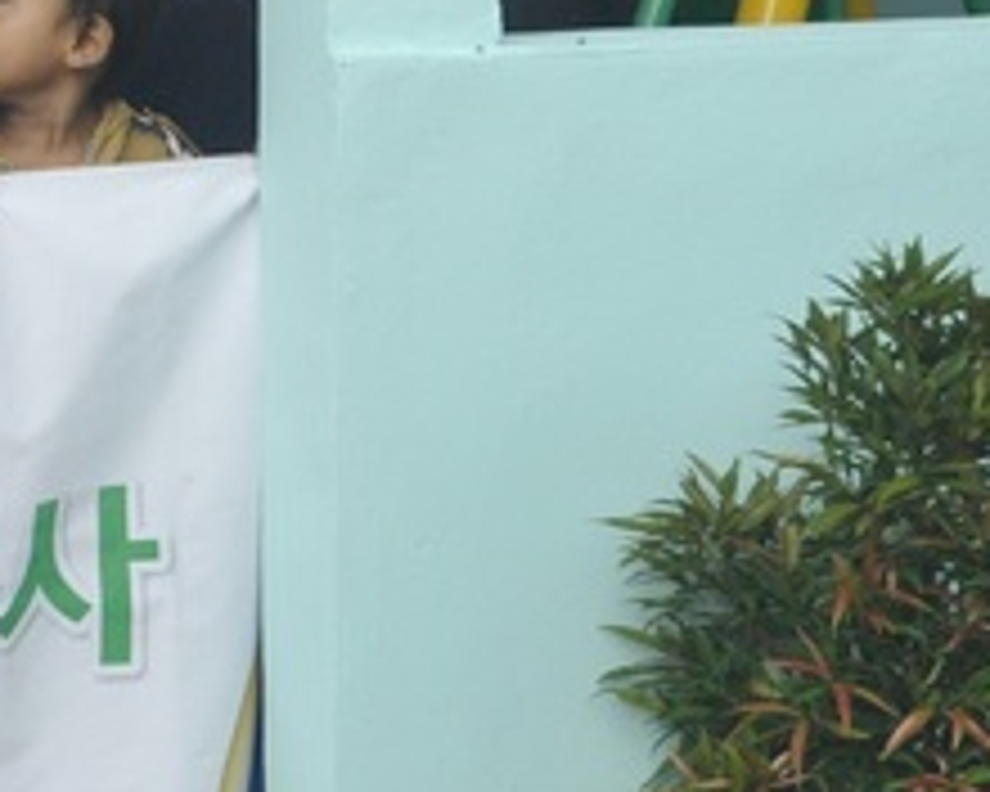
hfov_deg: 12.2
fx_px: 3930
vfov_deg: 11.4
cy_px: -45
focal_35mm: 134
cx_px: -1192
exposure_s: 1/400
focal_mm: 21
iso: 800
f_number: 5.6
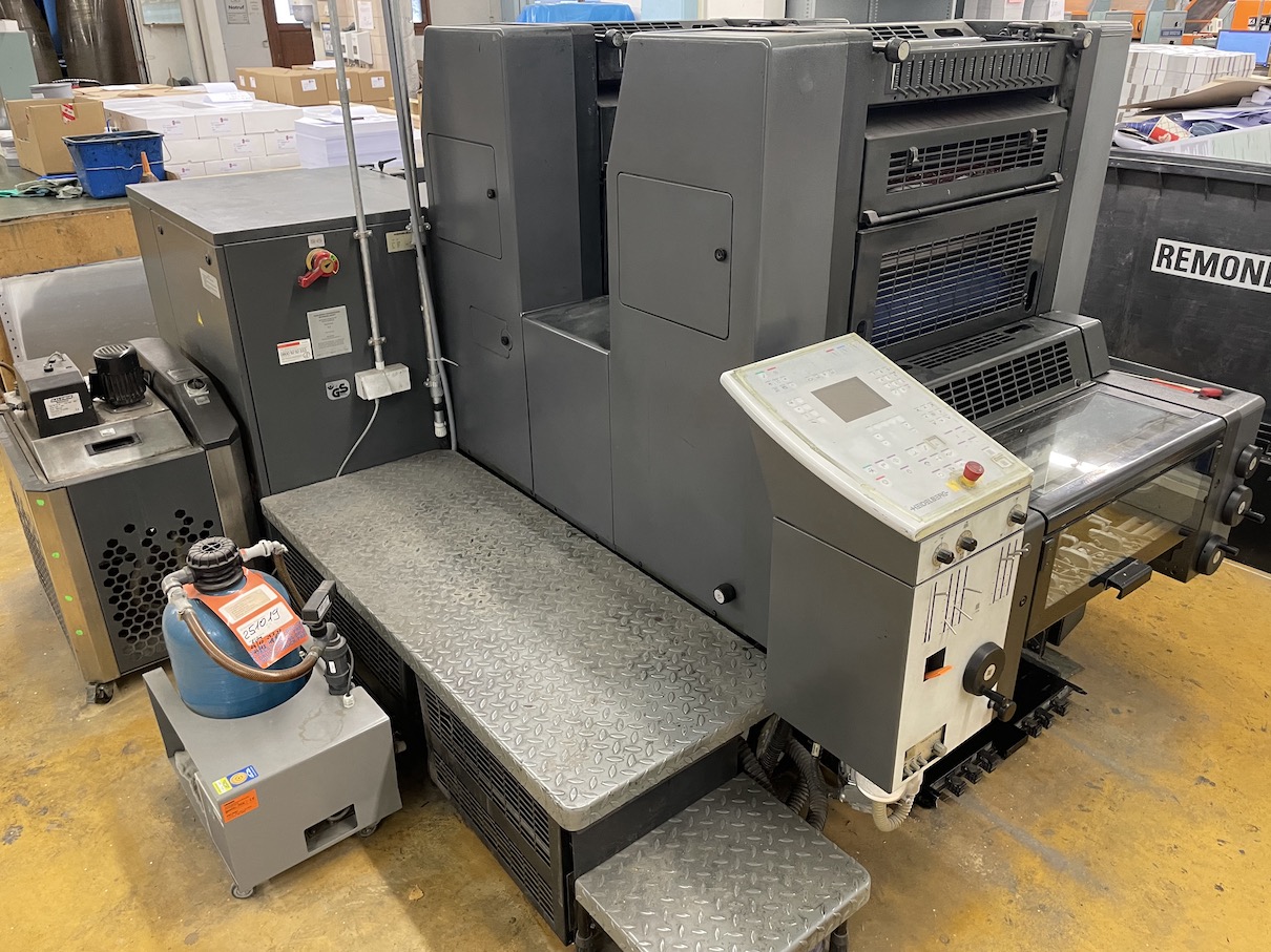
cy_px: 476
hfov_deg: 67.3
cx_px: 636
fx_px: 954
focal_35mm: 26
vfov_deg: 53.0
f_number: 1.6
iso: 200
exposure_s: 1/50
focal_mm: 4.2
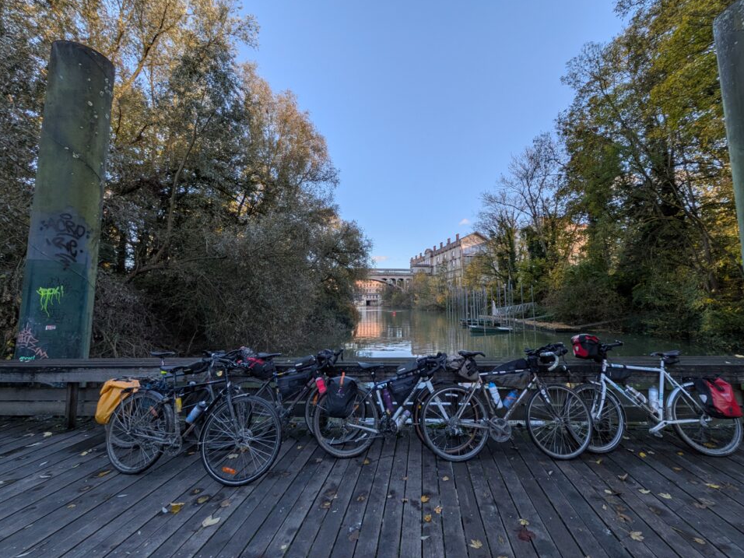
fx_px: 322
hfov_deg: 98.0
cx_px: 396
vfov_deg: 81.7
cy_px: 268
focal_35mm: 15
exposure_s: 1/708
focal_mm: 1.83
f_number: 2.2
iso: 48
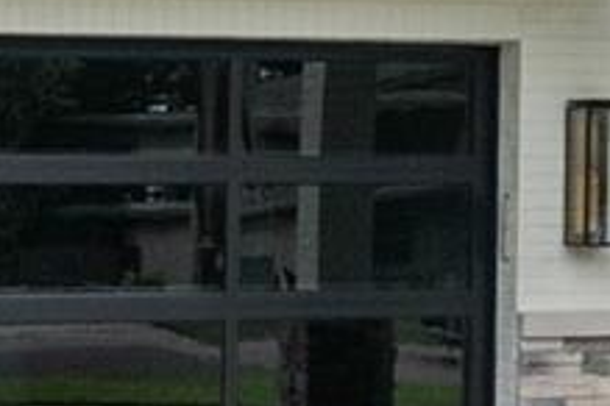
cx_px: 621
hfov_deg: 13.8
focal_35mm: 146
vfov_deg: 8.6
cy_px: -576
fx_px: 2474
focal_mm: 20
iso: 3200
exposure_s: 1/50
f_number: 11
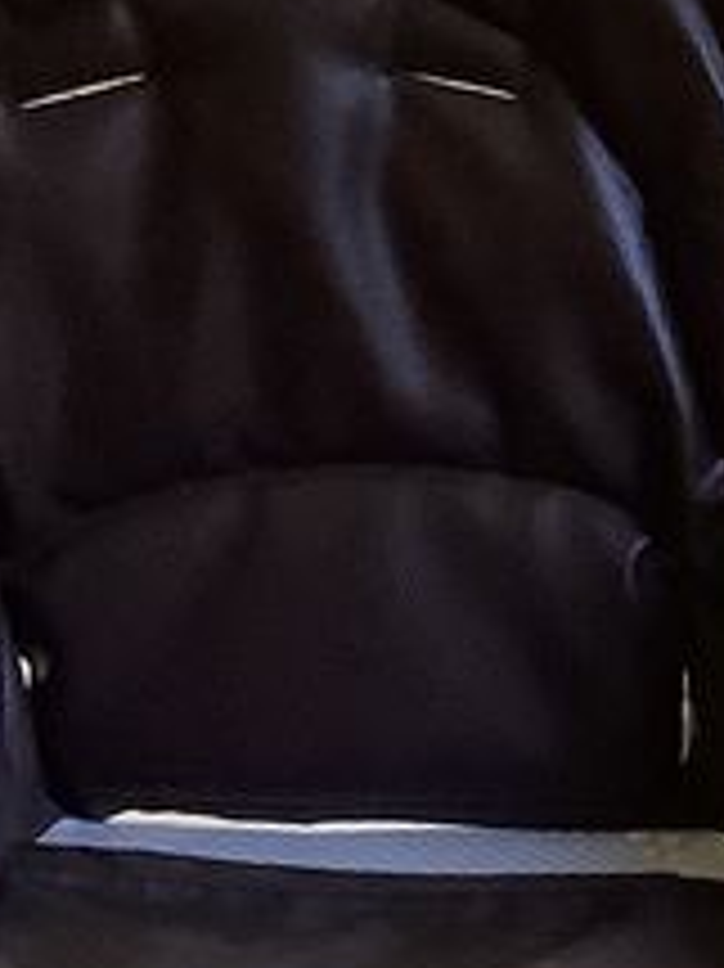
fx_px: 4020
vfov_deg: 13.4
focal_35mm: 144
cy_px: 1126
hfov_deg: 9.8
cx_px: 1250
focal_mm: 3.3
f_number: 2.4
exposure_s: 1/33
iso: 320
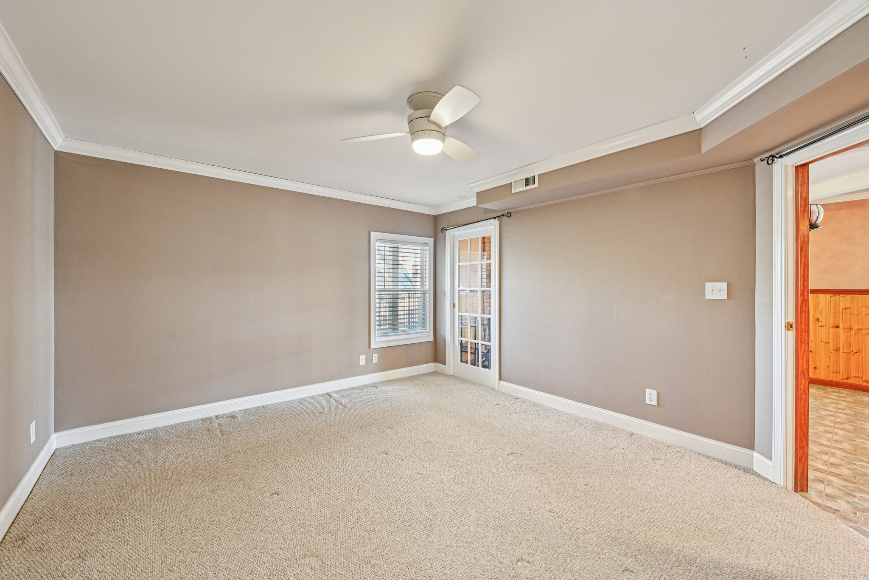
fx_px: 338
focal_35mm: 14
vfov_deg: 81.2
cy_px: 290
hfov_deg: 104.3
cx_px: 434
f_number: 8
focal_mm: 14
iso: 400
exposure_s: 1/5
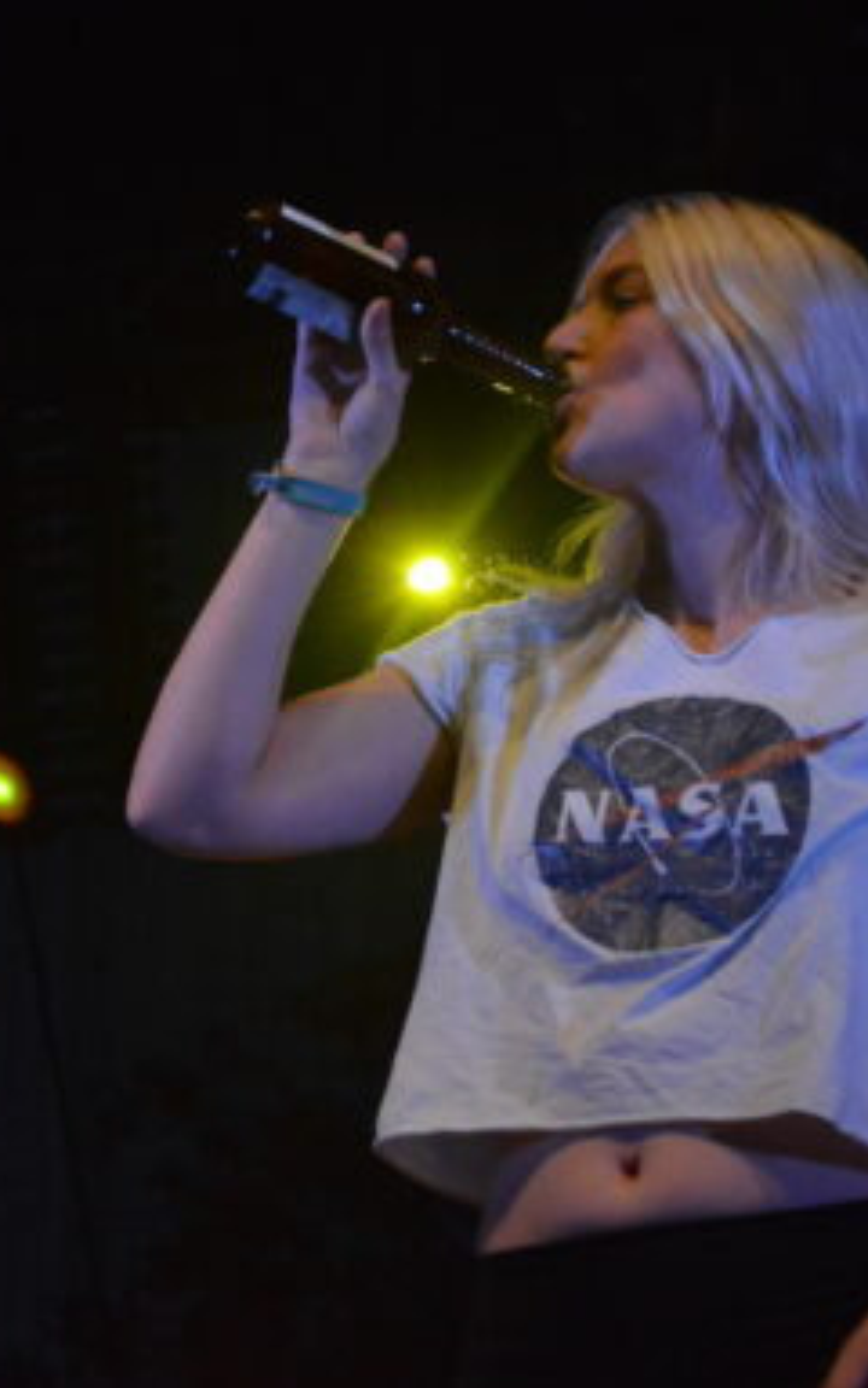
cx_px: 197
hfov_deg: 12.4
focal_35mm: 105
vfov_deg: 19.9
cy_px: 692
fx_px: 3966
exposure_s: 1/160
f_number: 5.3
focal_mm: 45
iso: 3200
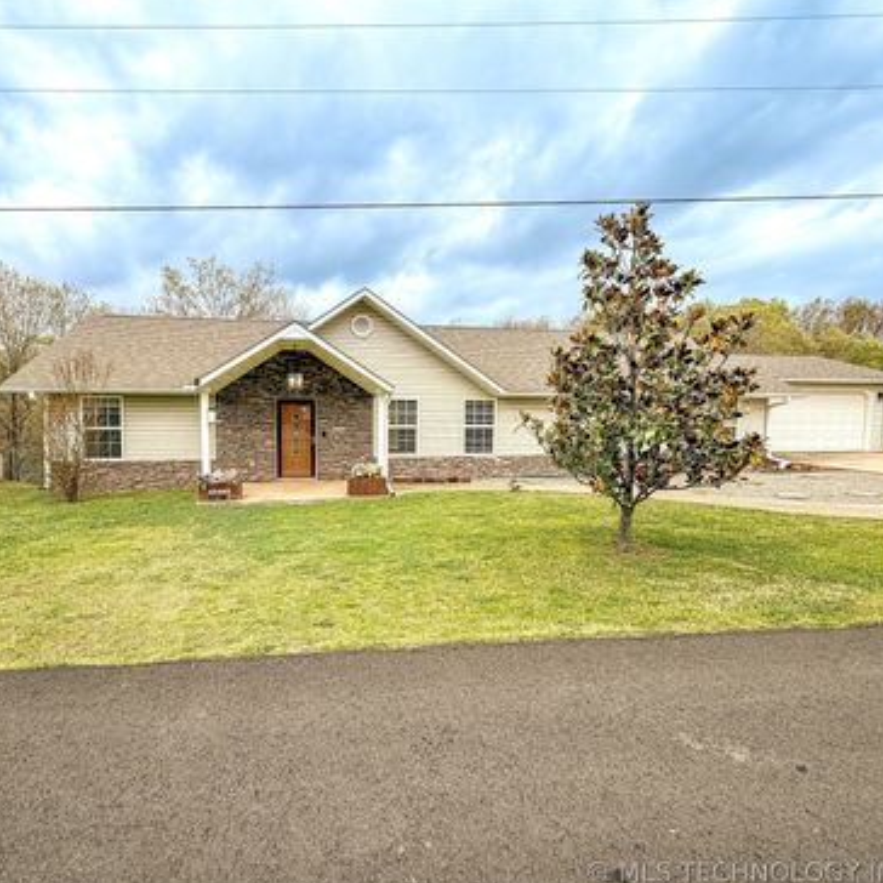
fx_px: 491
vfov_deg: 84.0
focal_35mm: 17
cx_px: 388
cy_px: 439
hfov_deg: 83.6
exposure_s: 1/750
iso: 32
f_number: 2.2
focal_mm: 2.22
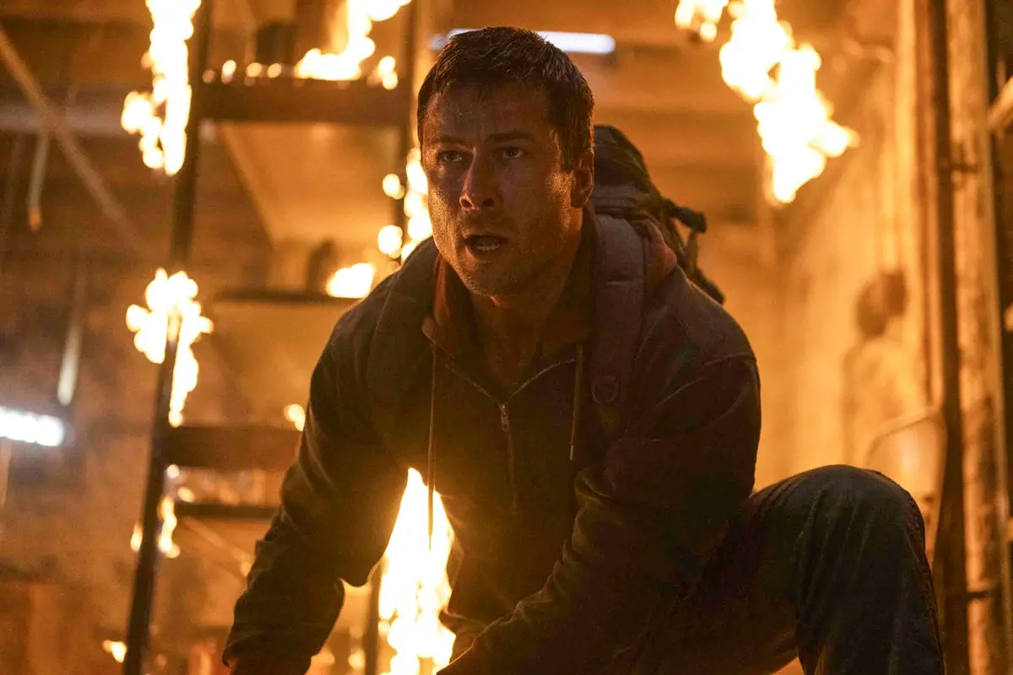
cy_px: 338
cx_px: 506
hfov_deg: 39.6
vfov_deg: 27.0
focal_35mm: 50
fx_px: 1407
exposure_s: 1/1000
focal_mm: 50
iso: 5000
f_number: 1.8
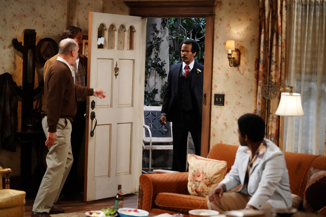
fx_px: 851
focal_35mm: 94
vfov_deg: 14.6
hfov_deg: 21.7
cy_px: 108
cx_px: 163
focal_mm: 94
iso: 8000
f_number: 2.8
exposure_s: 1/200
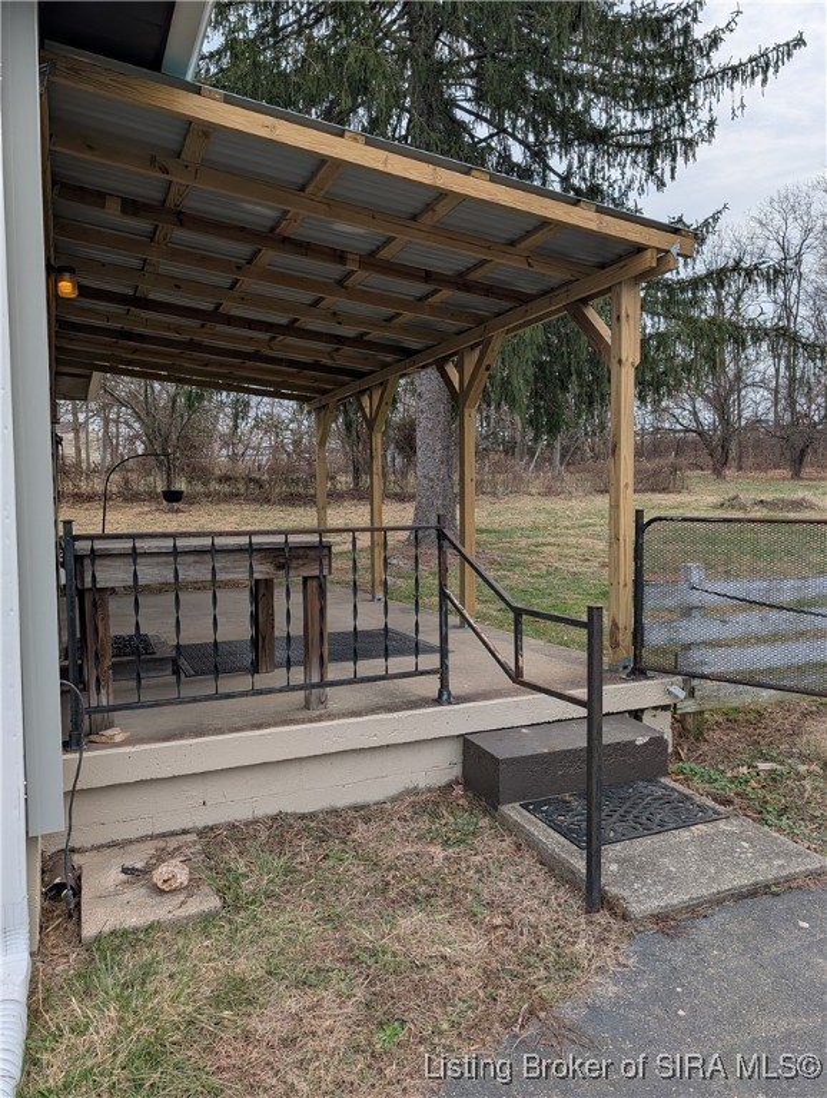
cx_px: 414
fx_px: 763
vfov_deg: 71.5
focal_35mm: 24
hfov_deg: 56.9
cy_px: 549
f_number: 1.68
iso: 12
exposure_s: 1/617
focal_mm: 6.9
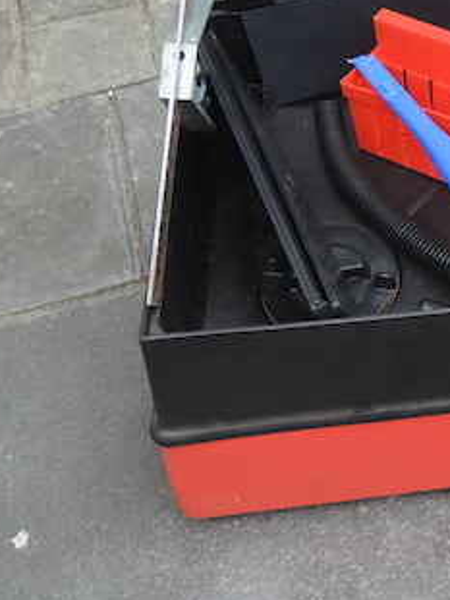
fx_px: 1249
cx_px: 587
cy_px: 62
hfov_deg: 18.9
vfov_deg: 26.2
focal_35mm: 72
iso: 100
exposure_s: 1/100
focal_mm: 5
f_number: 2.8
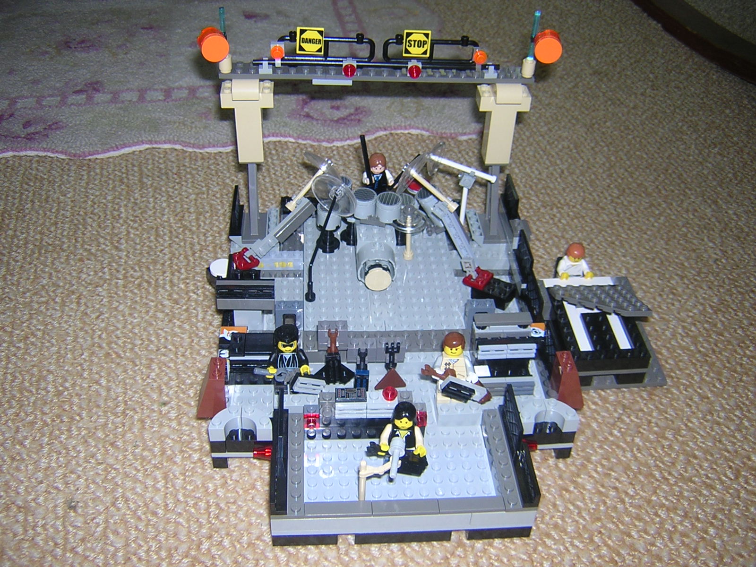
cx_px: 378
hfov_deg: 51.4
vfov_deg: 39.7
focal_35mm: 36
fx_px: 786
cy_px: 284
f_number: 2.6
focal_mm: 4.7
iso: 100
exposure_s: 1/60.1
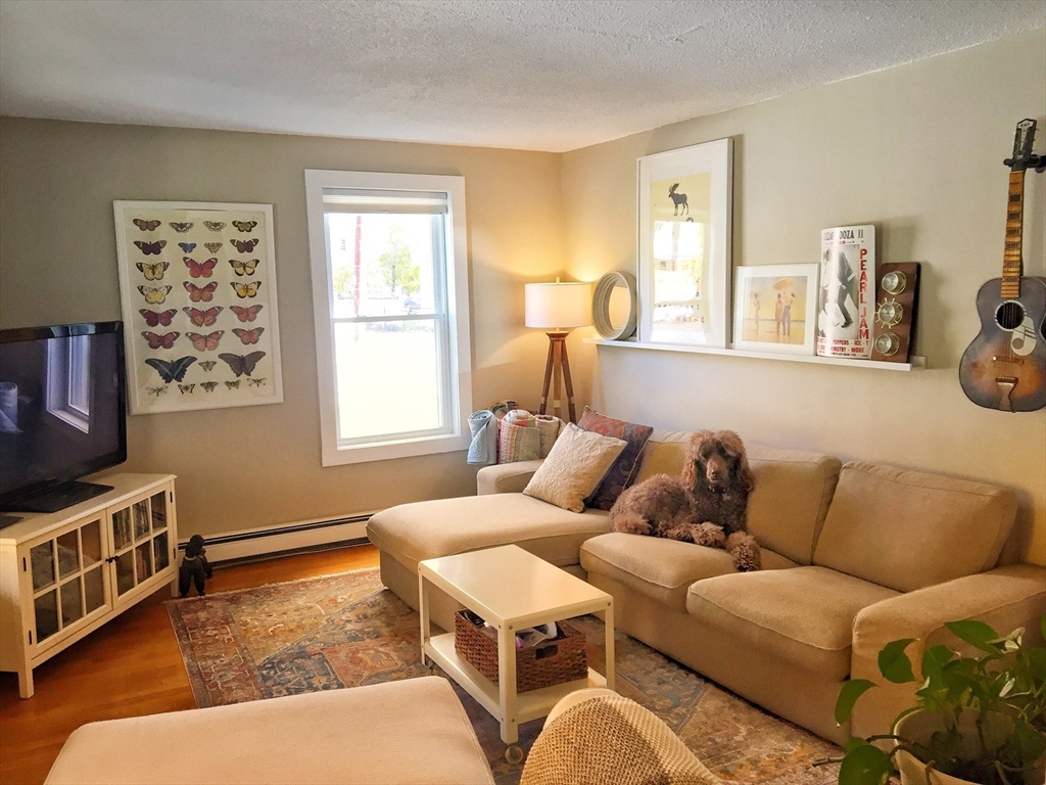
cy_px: 392
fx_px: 876
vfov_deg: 48.2
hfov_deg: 61.7
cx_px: 523
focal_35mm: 29
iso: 32
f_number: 2.2
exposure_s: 1/40
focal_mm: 4.15
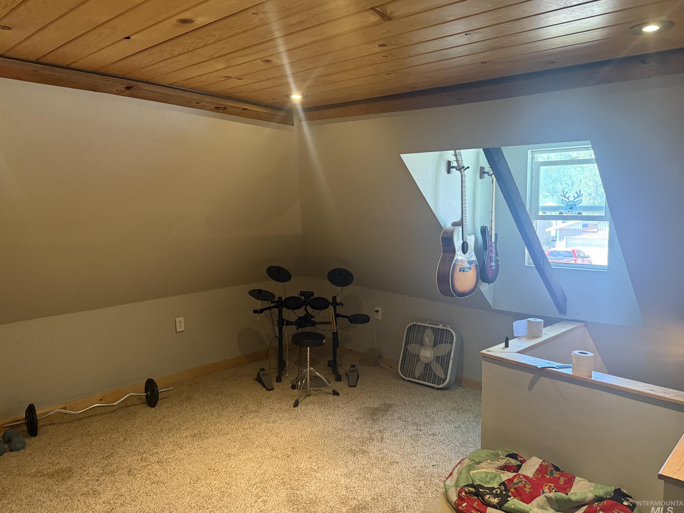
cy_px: 251
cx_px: 321
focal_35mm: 26
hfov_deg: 67.2
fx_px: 514
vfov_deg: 53.1
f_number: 1.78
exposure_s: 1/60
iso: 500
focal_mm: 6.76
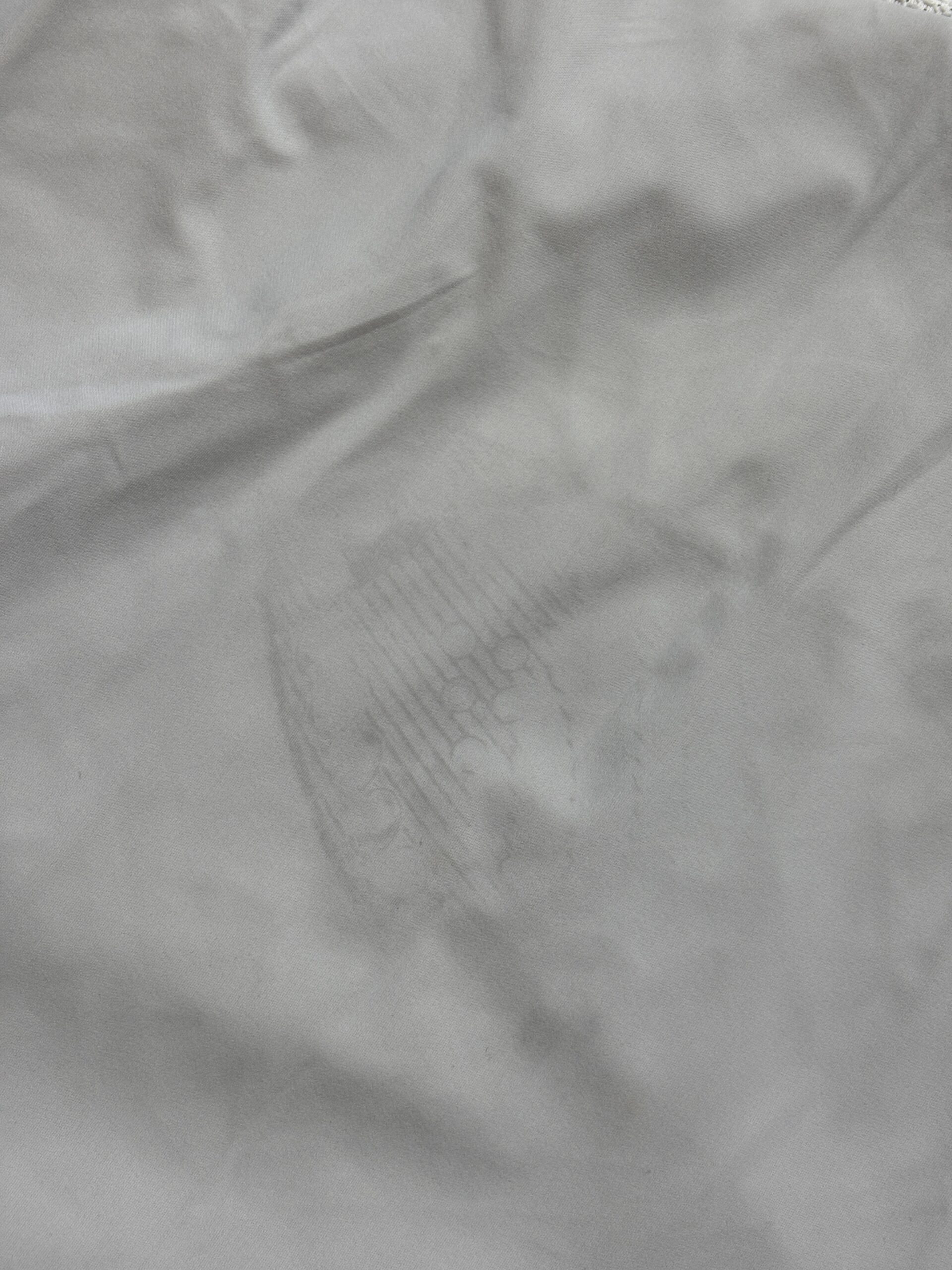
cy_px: 635
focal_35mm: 52
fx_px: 1907
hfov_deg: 28.0
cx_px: 476
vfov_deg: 36.8
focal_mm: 5.96
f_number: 1.6
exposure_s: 1/73
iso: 50
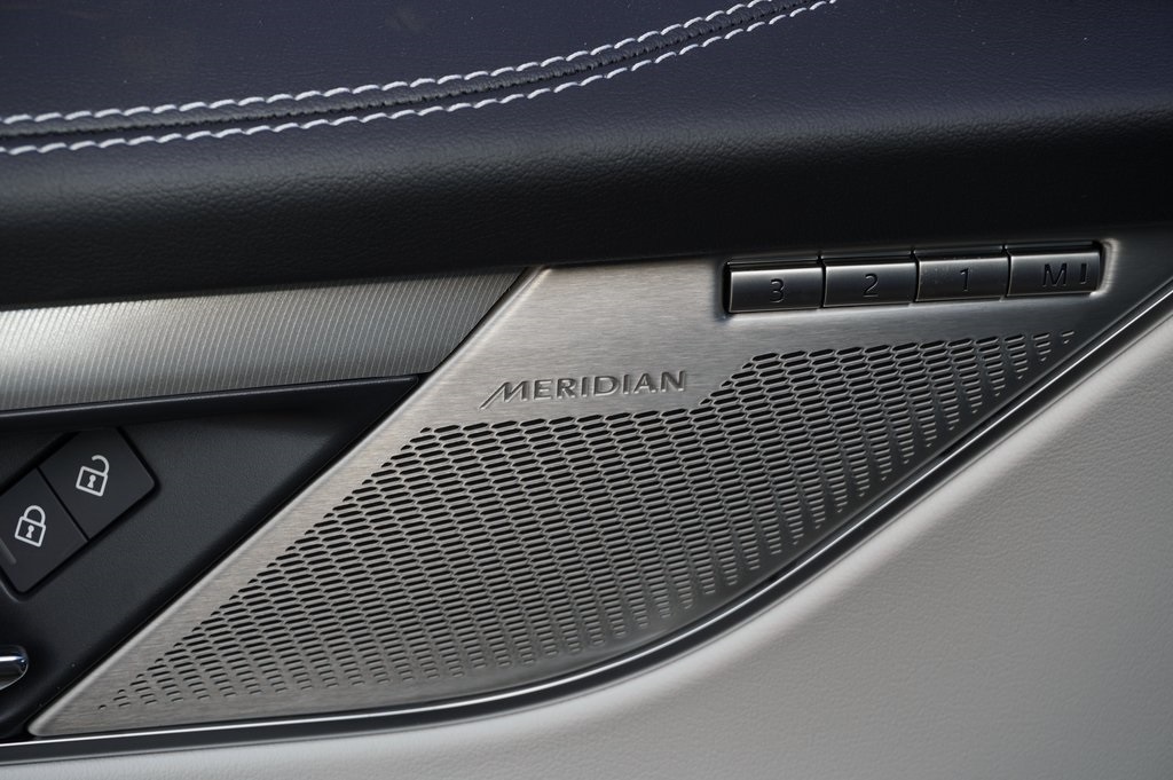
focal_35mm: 75
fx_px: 2442
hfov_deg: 27.0
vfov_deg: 18.2
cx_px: 586
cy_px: 390
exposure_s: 1/125
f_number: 7.1
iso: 100
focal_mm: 50
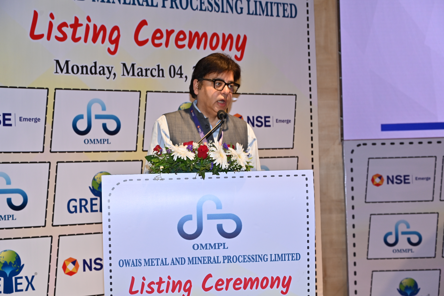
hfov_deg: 28.9
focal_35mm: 70
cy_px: 148
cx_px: 222
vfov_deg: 19.4
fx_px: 863
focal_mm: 70
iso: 400
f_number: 5.6
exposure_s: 1/160
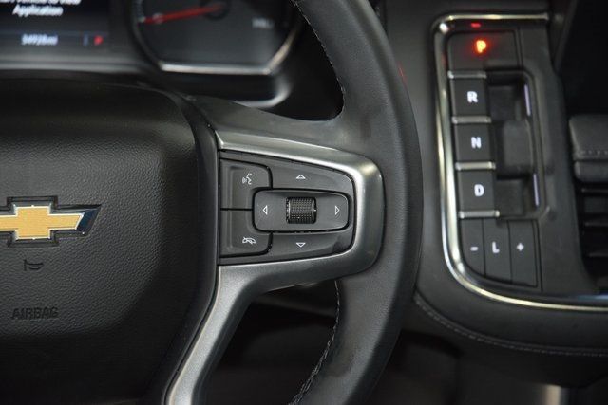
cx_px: 304
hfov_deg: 19.5
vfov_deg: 13.0
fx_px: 1774
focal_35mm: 105
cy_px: 202
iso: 2200
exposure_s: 1/40
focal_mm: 70
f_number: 4.5
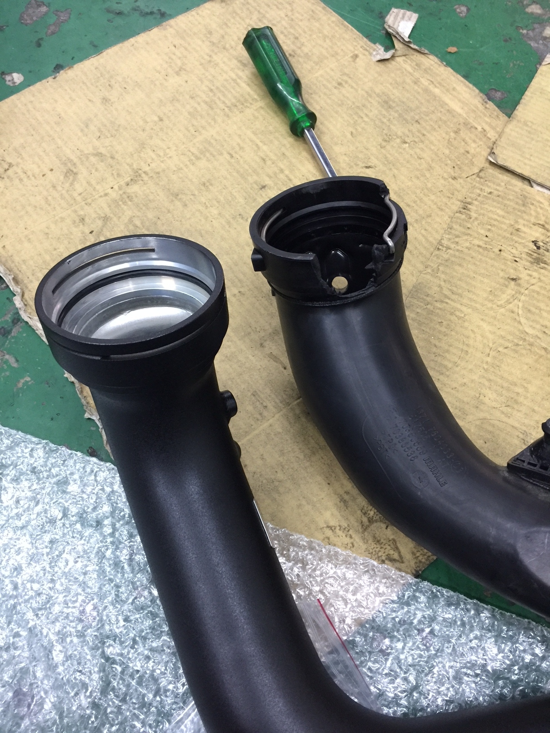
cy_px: 366
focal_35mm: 29
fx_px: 614
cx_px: 275
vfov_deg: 61.7
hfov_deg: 48.2
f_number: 2.2
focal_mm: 4.15
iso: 100
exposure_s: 1/15
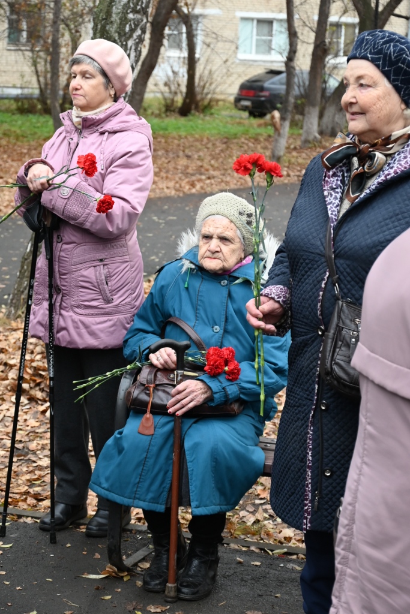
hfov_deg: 15.7
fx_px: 1486
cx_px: 205
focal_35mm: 87
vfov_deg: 23.4
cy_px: 307
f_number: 5
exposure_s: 1/250
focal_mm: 58
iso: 800
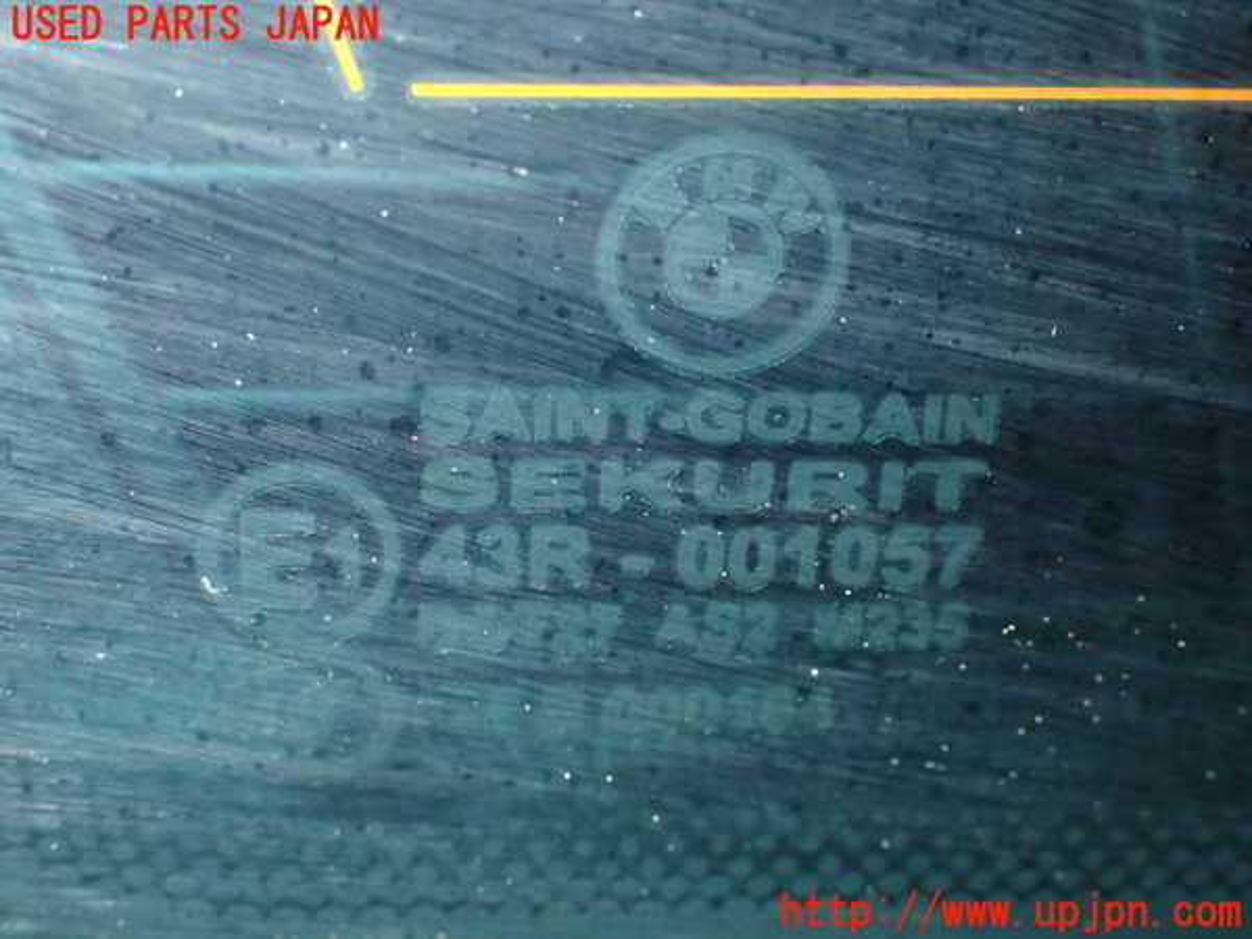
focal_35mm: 58
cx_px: 626
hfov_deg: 33.2
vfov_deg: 25.2
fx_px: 2098
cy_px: 470
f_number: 10
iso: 800
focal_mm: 10.35
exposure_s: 1/60
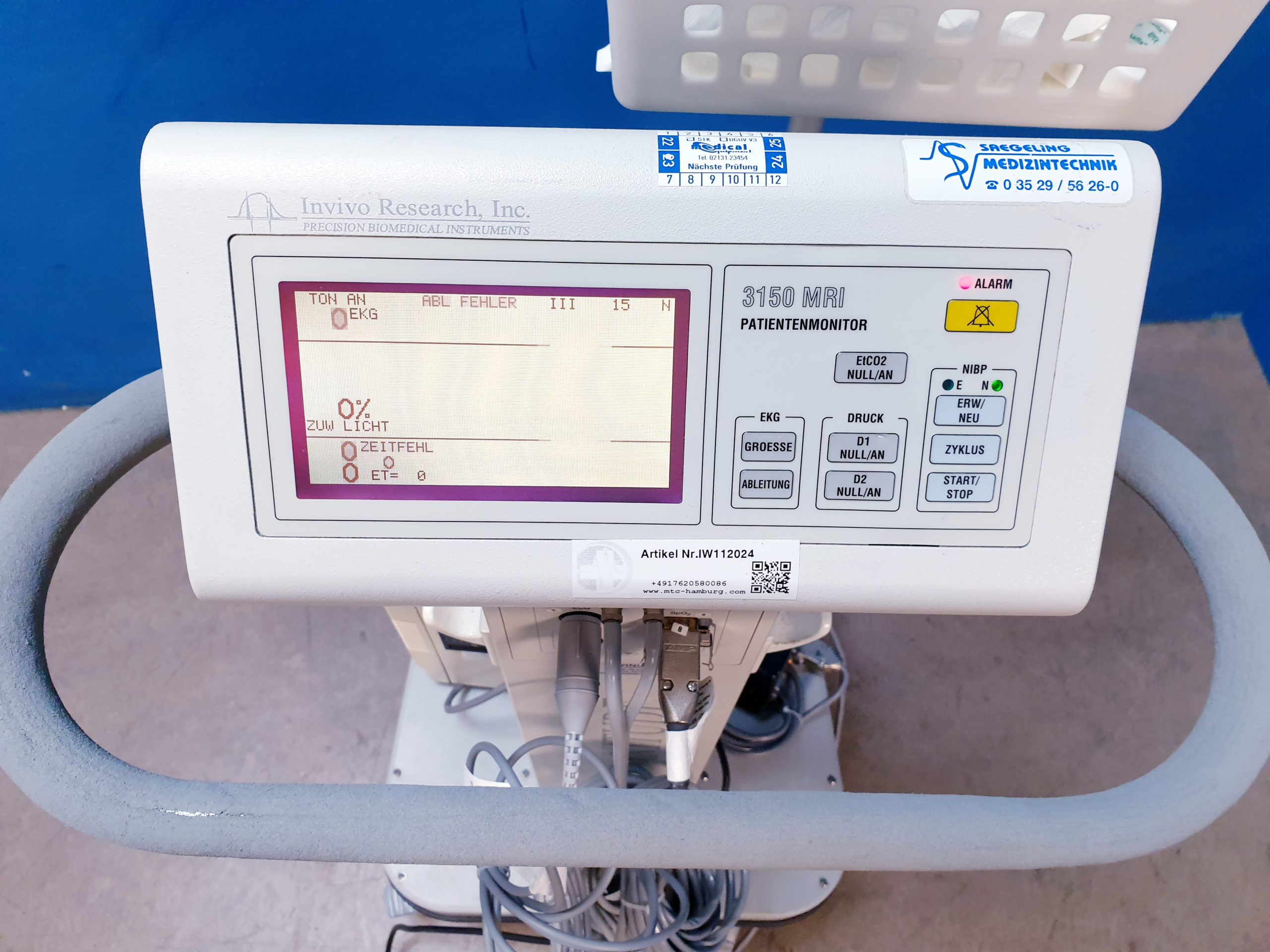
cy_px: 476
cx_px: 635
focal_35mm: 26
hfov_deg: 67.3
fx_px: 954
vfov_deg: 53.1
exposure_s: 1/50
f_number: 2.4
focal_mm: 4.3
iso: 160
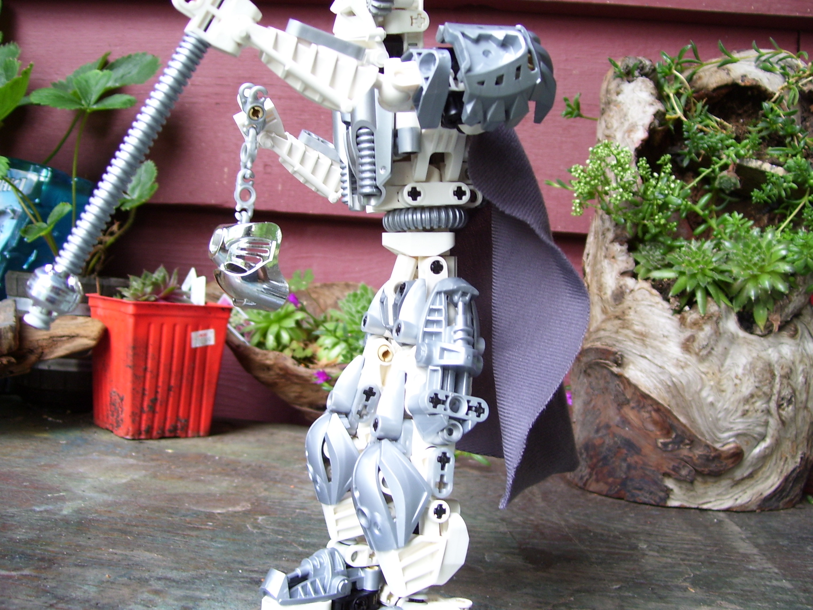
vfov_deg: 39.7
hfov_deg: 51.4
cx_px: 406
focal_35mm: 36
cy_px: 305
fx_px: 846
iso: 80
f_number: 2.7
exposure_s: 1/60
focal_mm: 6
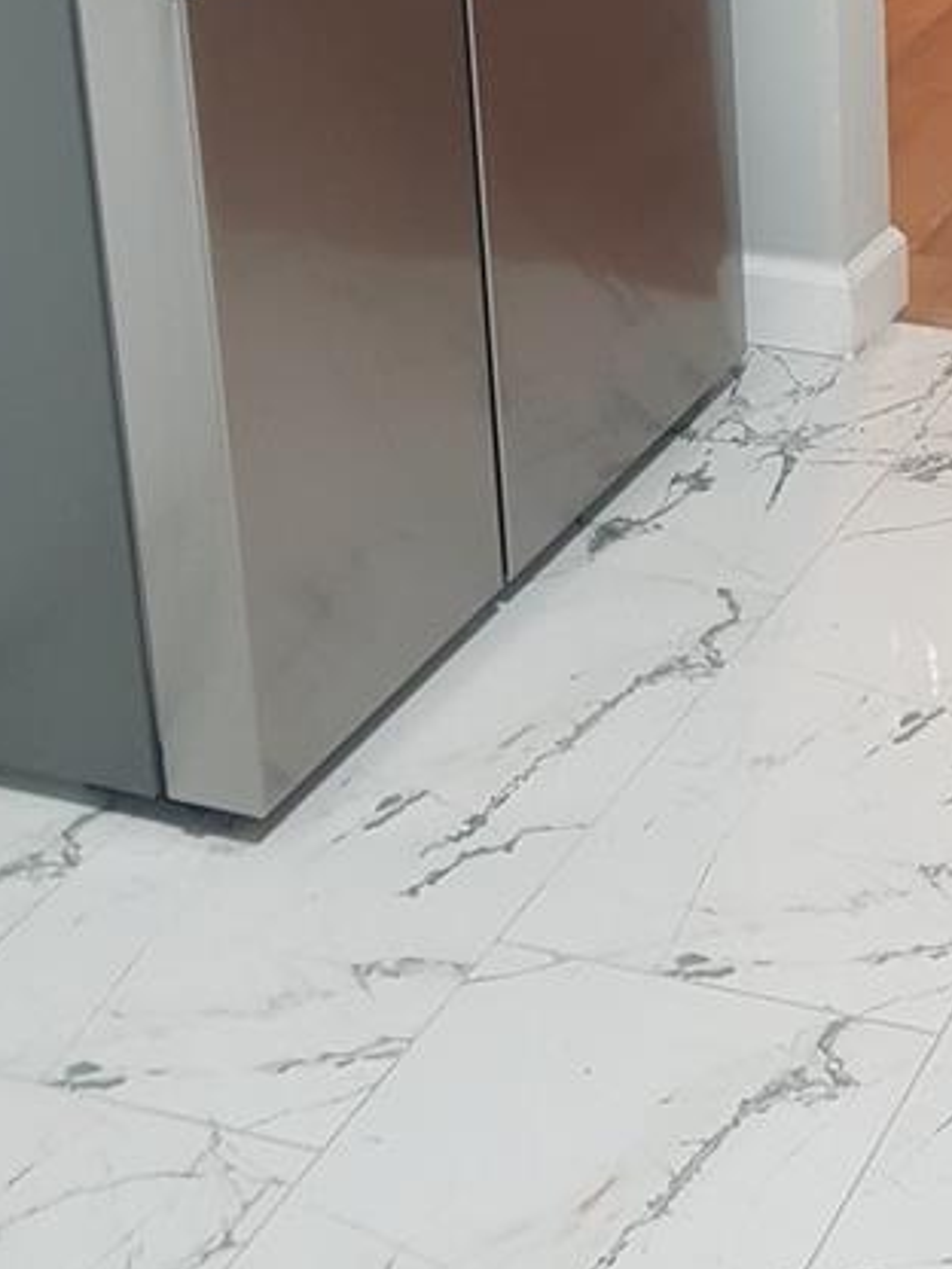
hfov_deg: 18.1
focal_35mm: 75
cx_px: 1285
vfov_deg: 23.4
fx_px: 2750
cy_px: -308
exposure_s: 1/30
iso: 250
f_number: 1.7
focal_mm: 4.3
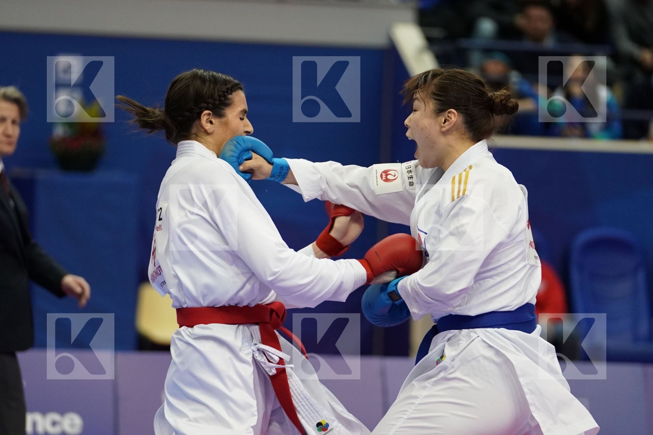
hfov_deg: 13.6
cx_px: 326
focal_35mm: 151
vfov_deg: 9.1
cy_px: 218
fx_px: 2739
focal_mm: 151
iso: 3200
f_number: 2.8
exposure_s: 1/1000
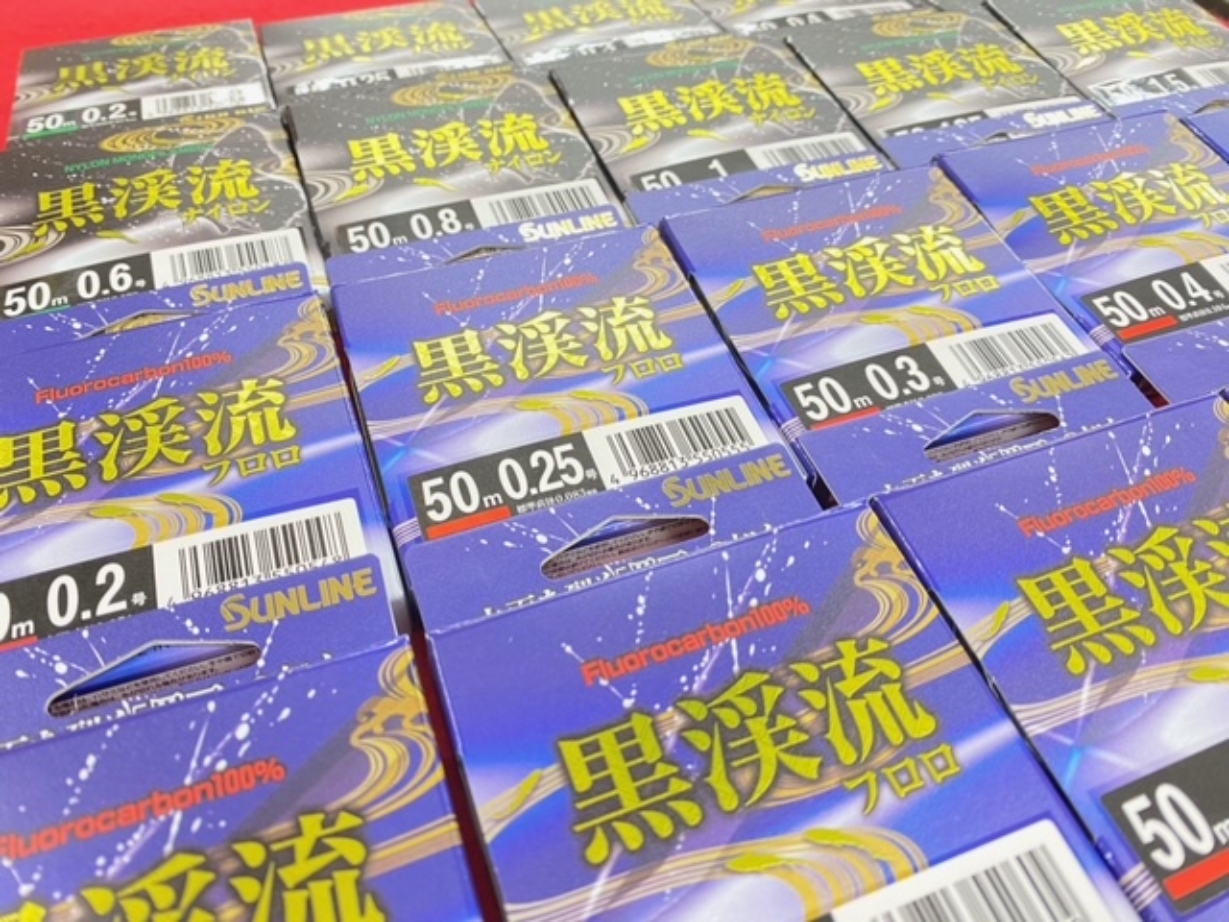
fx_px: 923
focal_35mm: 26
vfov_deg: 53.1
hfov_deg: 67.3
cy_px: 461
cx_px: 614
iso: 100
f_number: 1.8
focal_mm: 4.25
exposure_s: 1/50
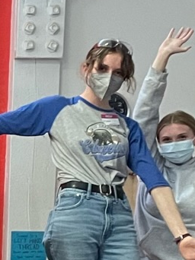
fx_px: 1173
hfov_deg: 8.9
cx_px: -221
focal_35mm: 156
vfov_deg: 12.5
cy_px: 270
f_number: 1.6
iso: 400
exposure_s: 1/60
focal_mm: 4.2
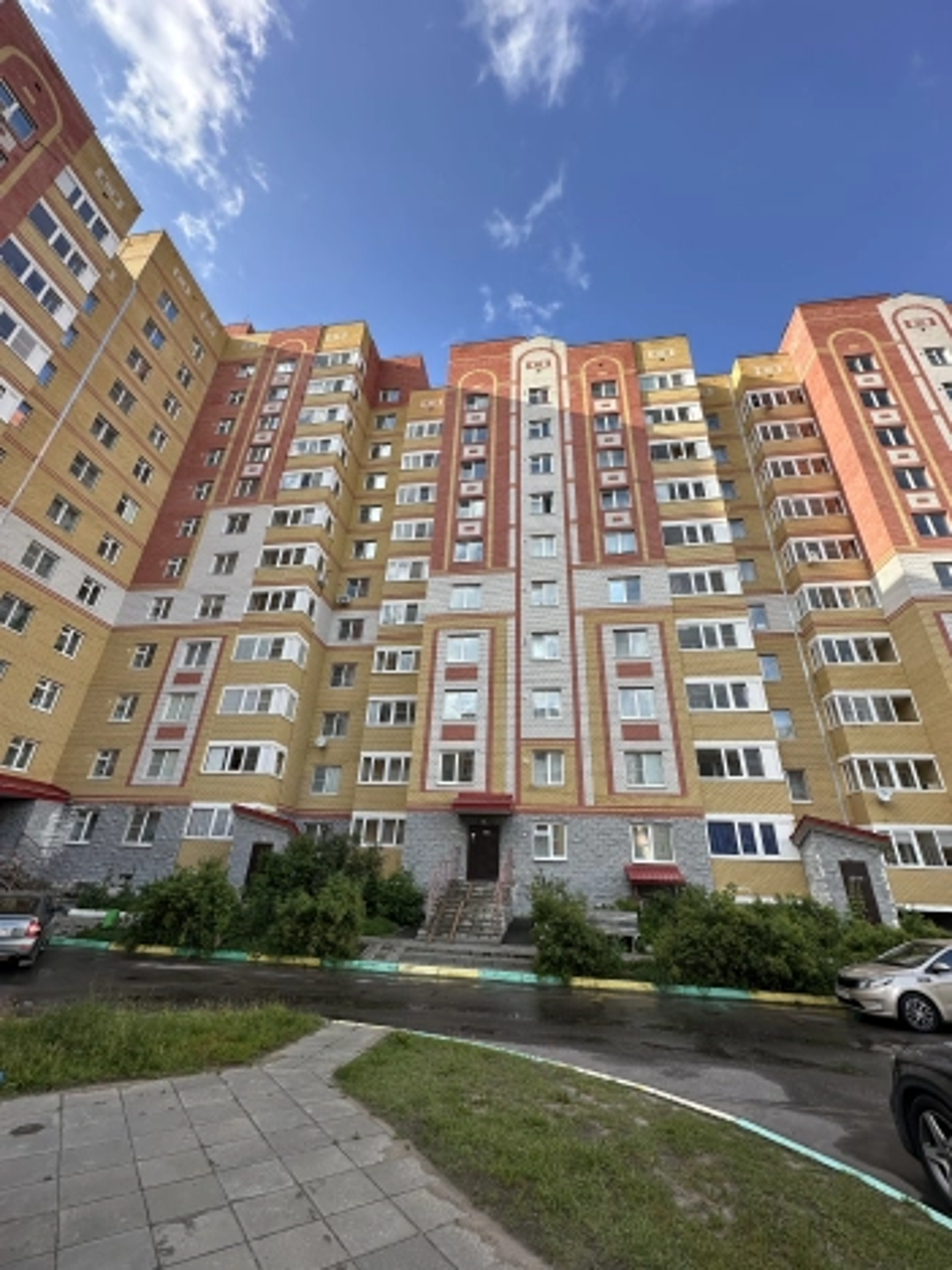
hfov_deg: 85.7
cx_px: 476
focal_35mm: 14
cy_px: 635
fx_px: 513
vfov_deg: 102.1
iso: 40
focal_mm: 2.22
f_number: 2.2
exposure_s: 1/498
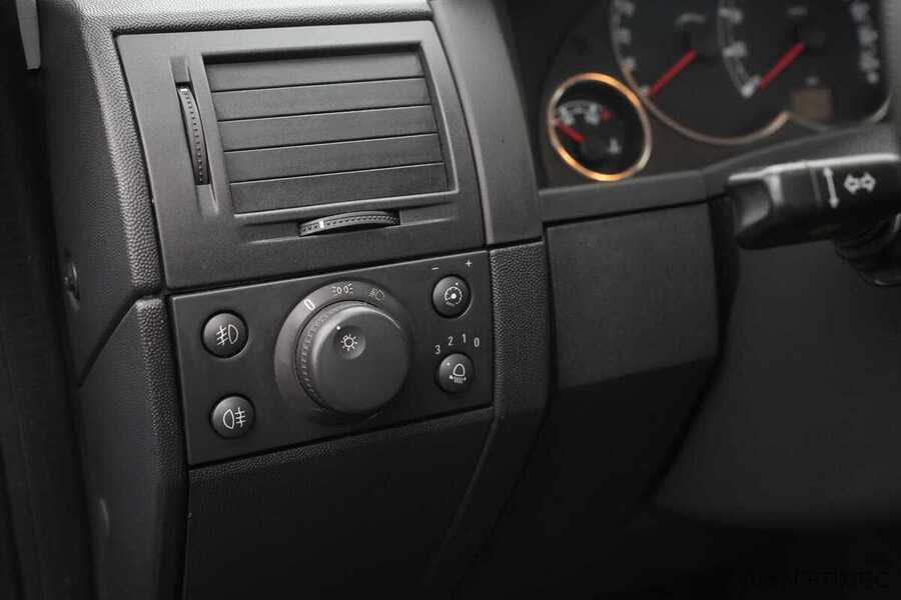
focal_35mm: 45
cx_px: 450
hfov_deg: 43.6
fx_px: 1126
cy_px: 300
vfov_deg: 29.9
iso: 6400
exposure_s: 1/80
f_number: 5.6
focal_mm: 45
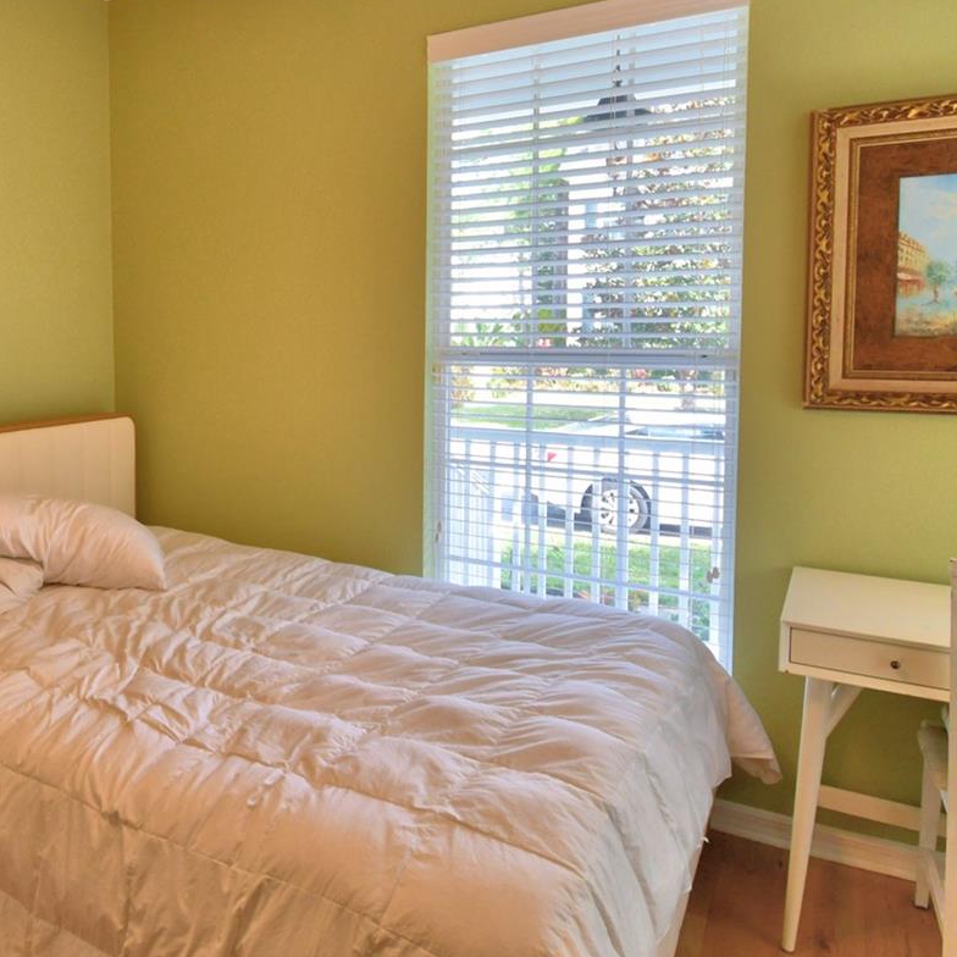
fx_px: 813
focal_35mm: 26
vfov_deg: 60.5
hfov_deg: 57.7
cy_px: 388
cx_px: 236
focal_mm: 10
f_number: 4.5
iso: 280
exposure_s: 1/125
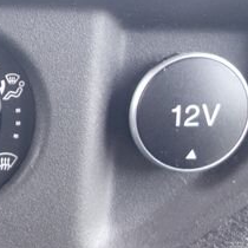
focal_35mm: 116
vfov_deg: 15.0
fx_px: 940
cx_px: -168
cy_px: 172
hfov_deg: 13.7
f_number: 1.8
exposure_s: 1/30
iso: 800
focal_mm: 10.4
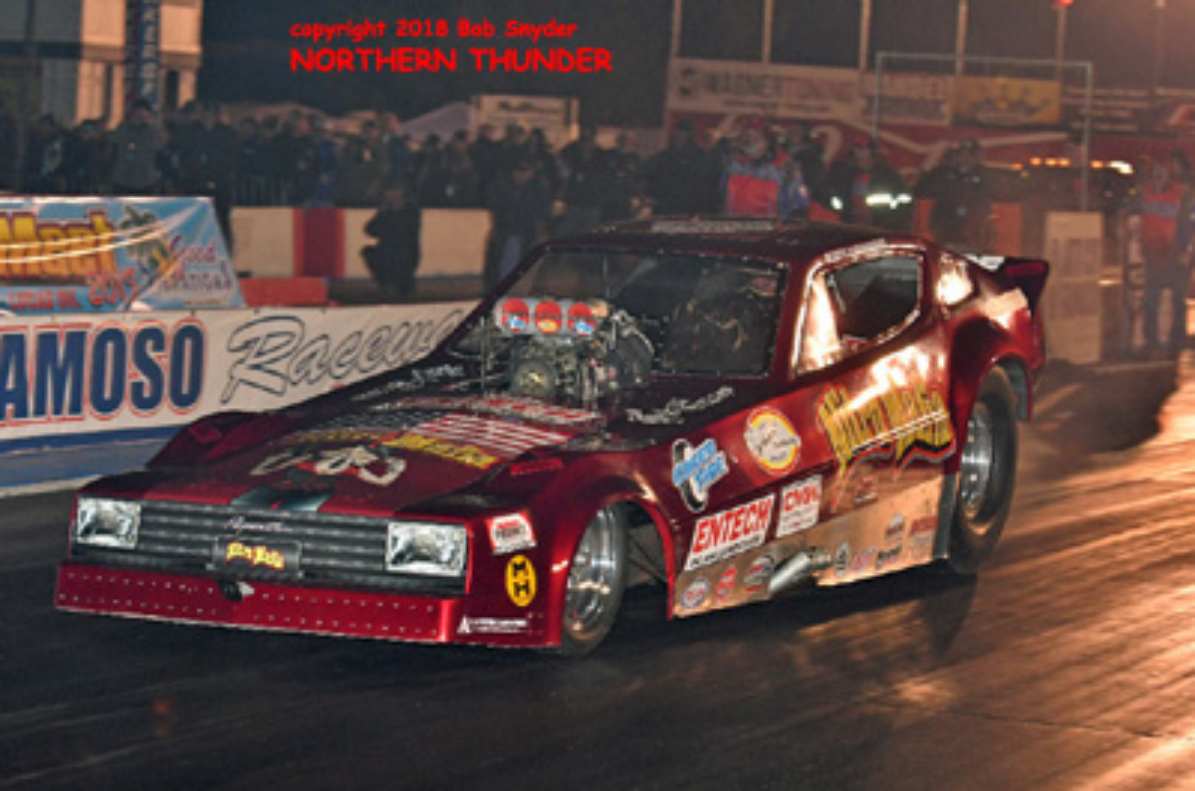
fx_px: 3478
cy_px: 396
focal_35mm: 105
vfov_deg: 13.0
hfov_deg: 19.5
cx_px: 598
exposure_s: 1/250
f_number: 5.6
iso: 1250
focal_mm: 70
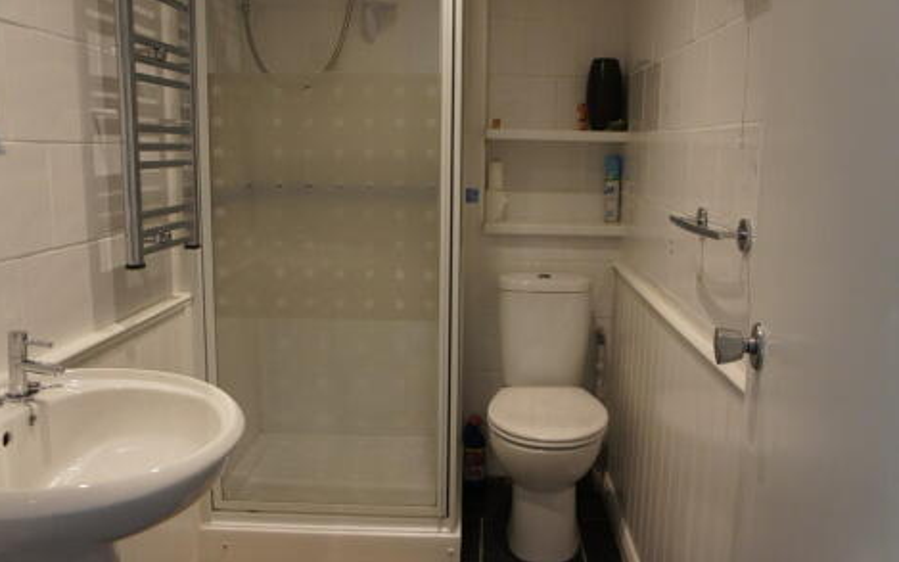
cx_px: 447
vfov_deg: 40.6
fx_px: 759
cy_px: 285
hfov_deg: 61.2
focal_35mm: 31
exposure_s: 1/30
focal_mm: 20
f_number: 4
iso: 200
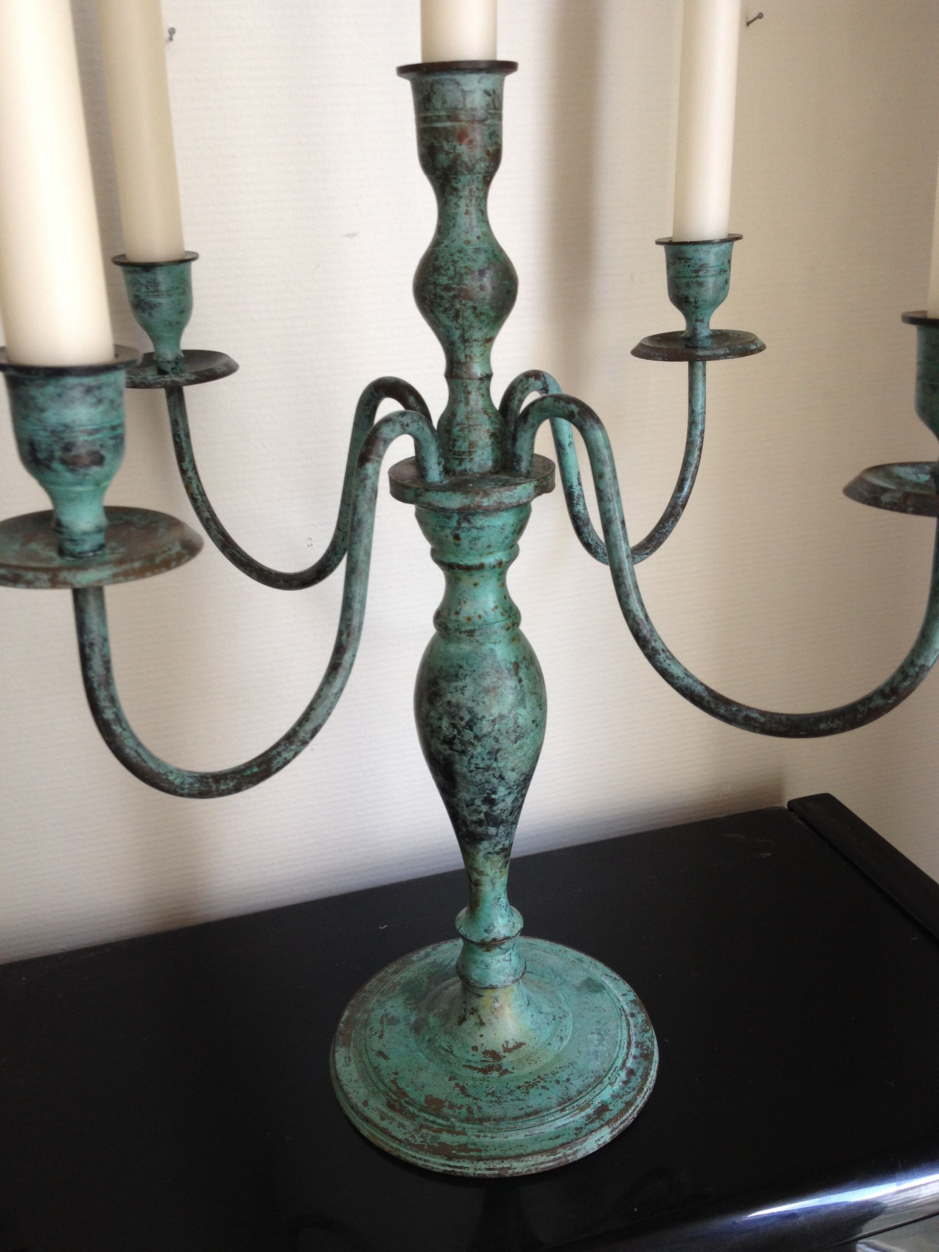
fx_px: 1266
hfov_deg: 40.7
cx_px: 470
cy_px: 626
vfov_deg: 52.6
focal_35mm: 35
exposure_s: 1/20
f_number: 2.4
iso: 80
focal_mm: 4.28
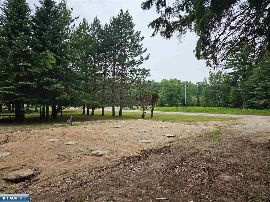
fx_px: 179
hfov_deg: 73.9
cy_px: 101
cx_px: 135
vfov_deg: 58.9
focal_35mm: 23
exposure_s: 1/705
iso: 10
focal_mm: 6.3
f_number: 1.7
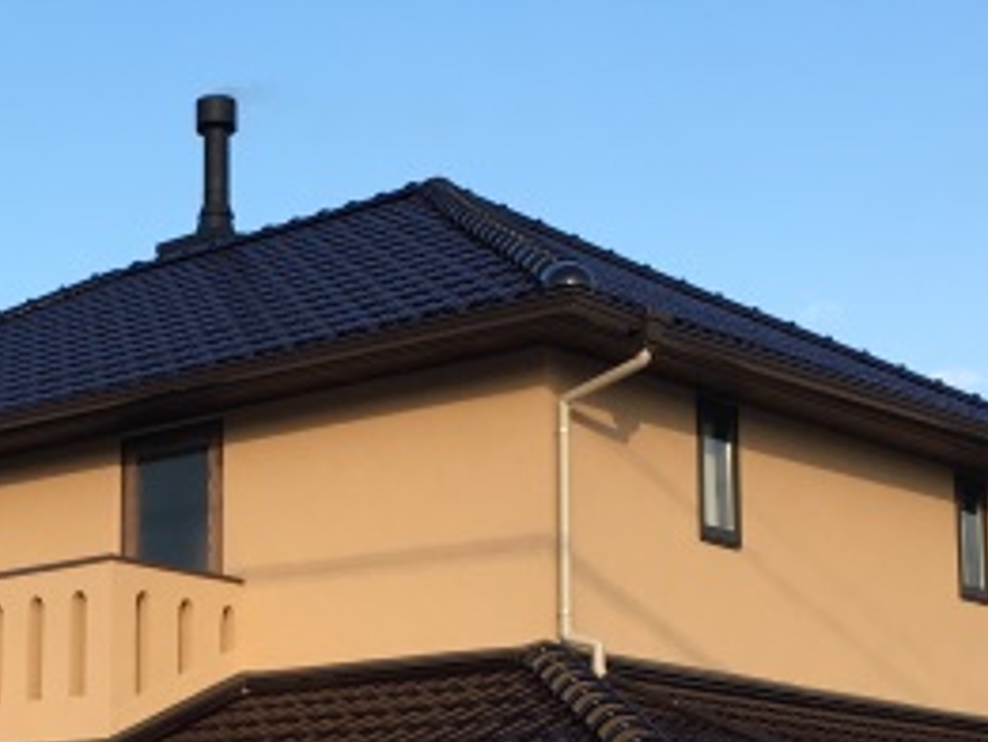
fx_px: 2256
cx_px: 174
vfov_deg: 18.5
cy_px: 564
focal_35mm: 79
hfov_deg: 24.3
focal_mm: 4.15
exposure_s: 1/635
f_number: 2.2
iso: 25
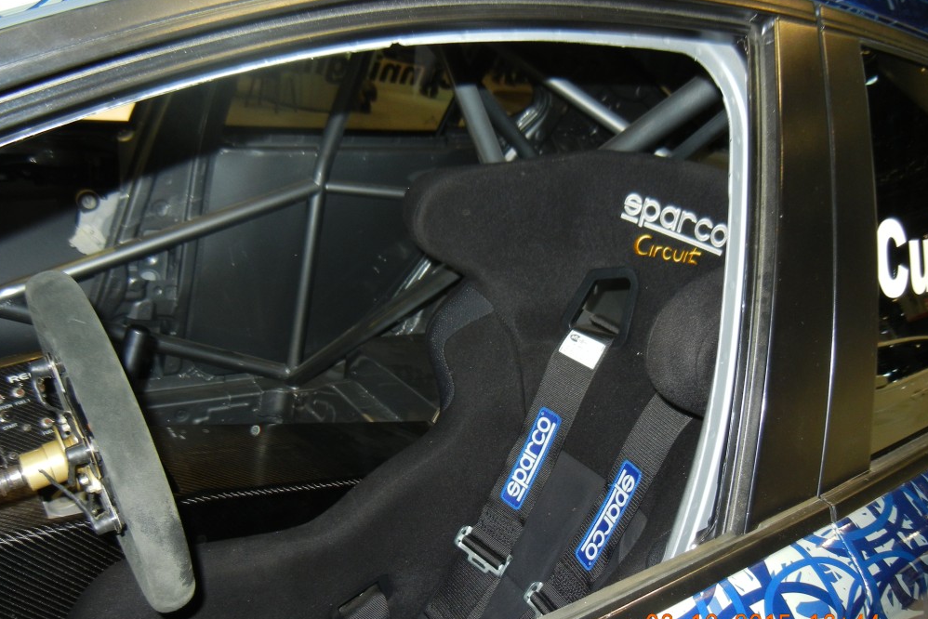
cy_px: 343
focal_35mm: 32
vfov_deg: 41.1
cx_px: 462
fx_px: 825
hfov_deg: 58.7
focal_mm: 5.4
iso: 200
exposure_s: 1/30
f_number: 3.5
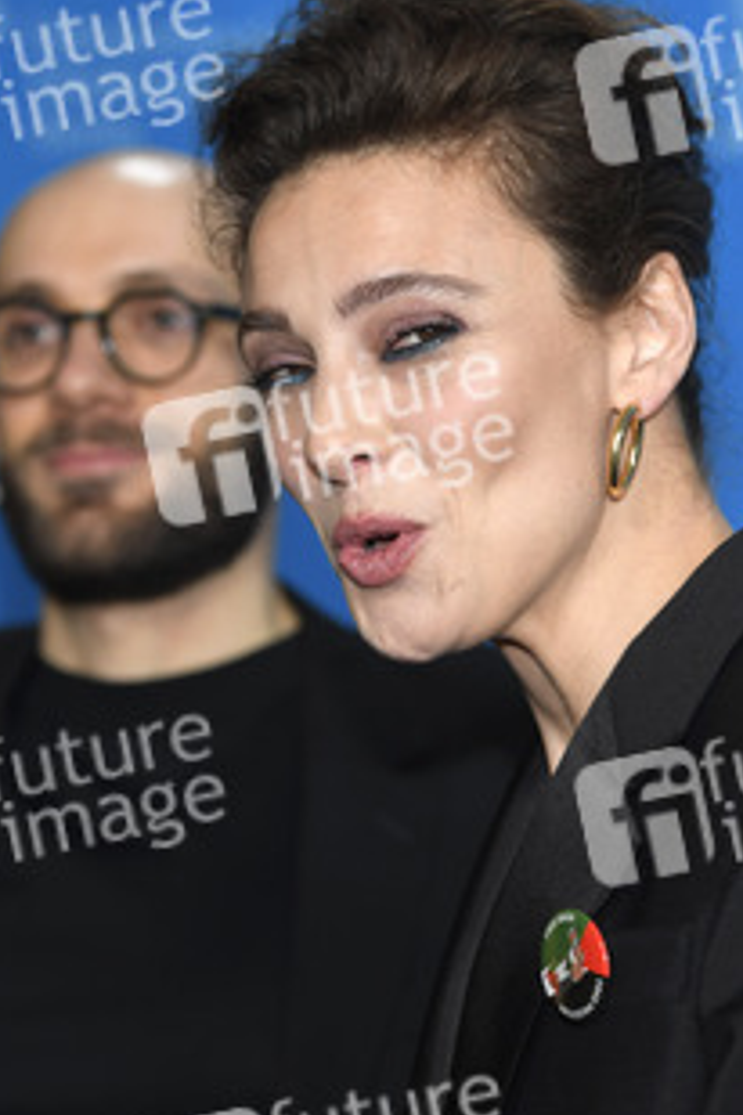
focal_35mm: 150
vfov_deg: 13.7
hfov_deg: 9.1
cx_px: 433
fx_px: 4643
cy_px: 621
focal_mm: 116
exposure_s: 1/400
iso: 640
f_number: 4
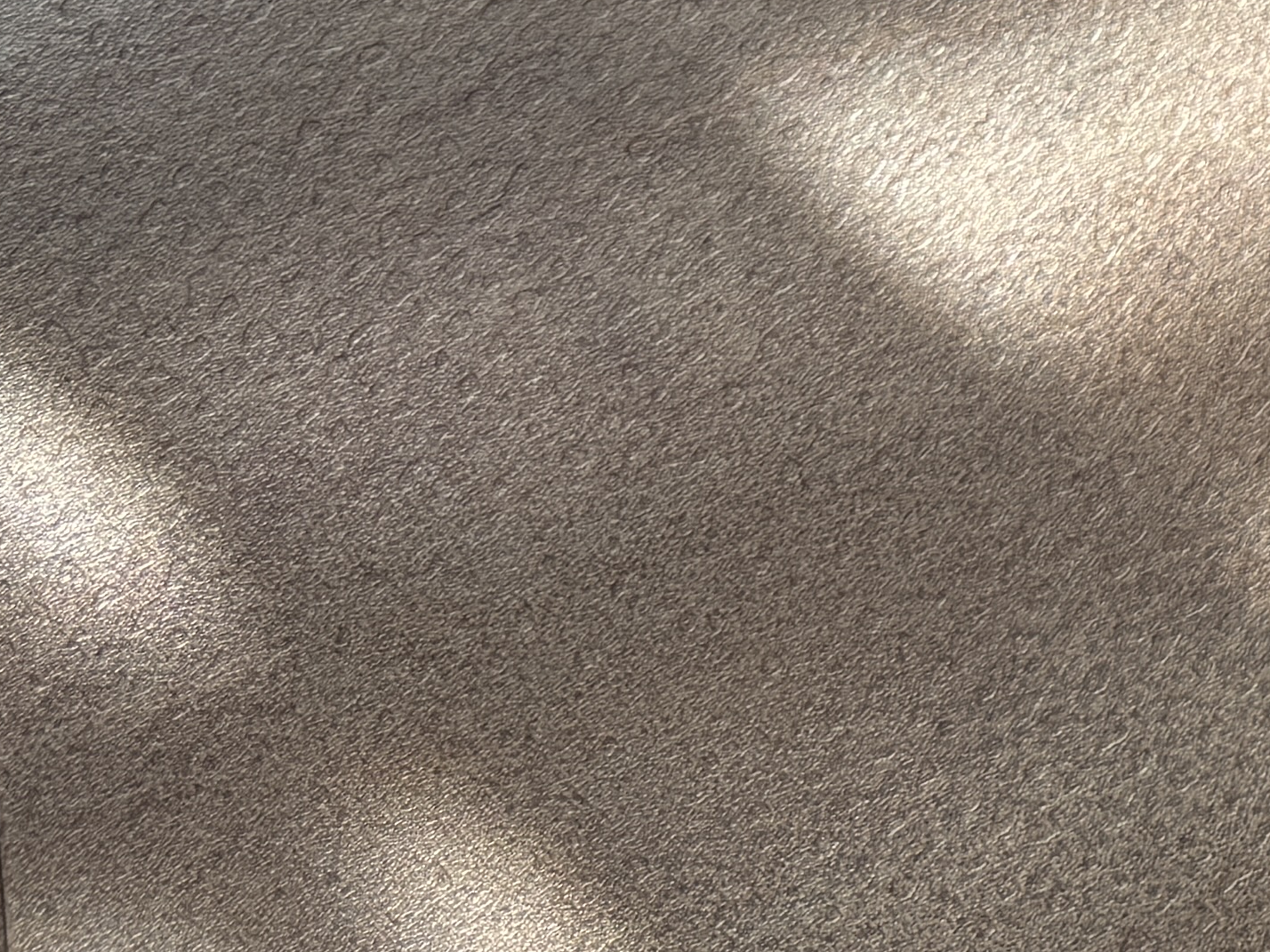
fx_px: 3522
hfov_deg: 17.5
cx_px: 2100
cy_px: -924
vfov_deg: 13.3
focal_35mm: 96
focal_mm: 6.76
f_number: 1.78
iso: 64
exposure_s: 1/157
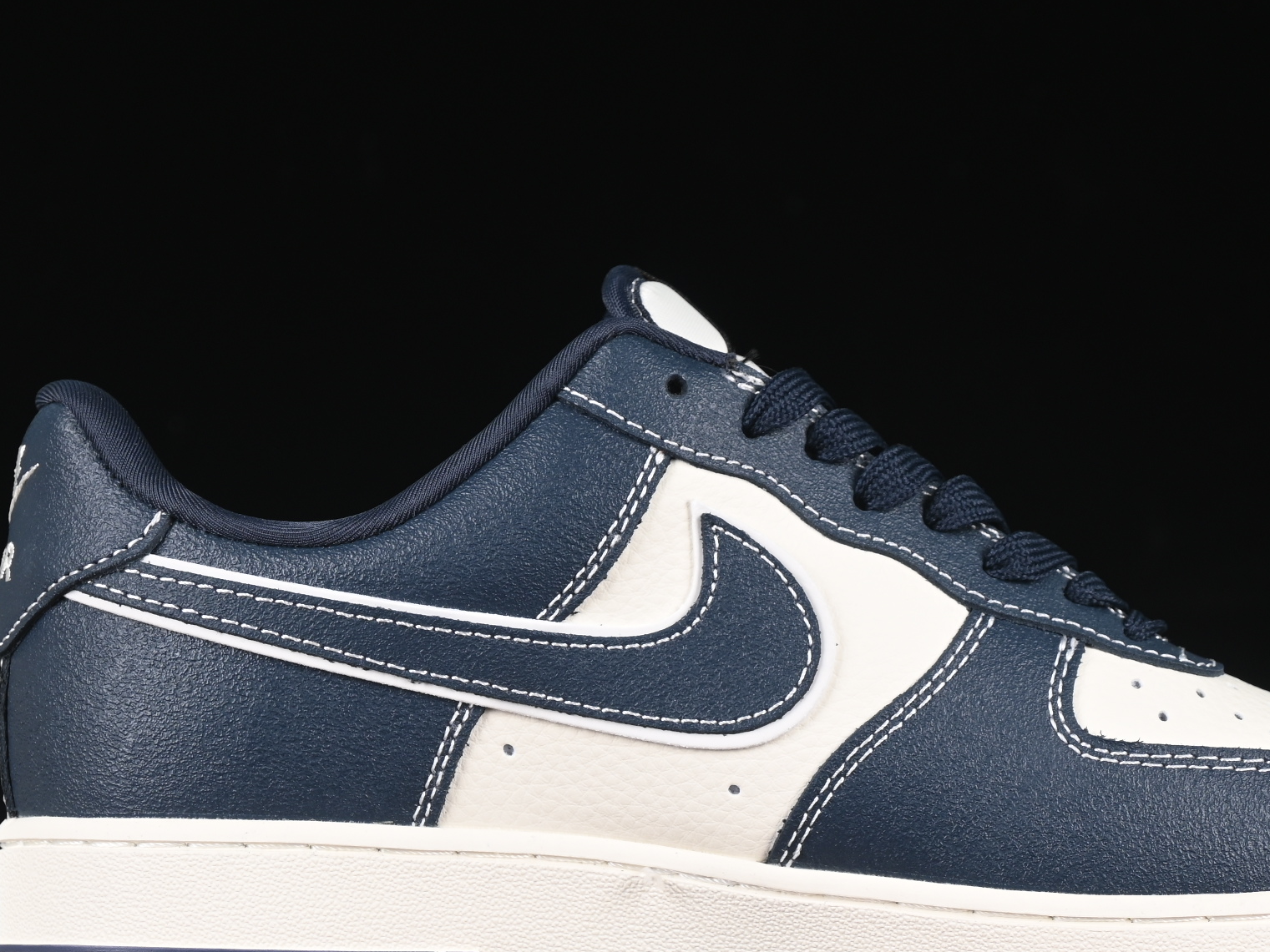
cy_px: 582
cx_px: 795
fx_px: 4843
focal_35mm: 132
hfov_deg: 14.9
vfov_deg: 11.2
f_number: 6.3
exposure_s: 1/60
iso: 160
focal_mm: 50
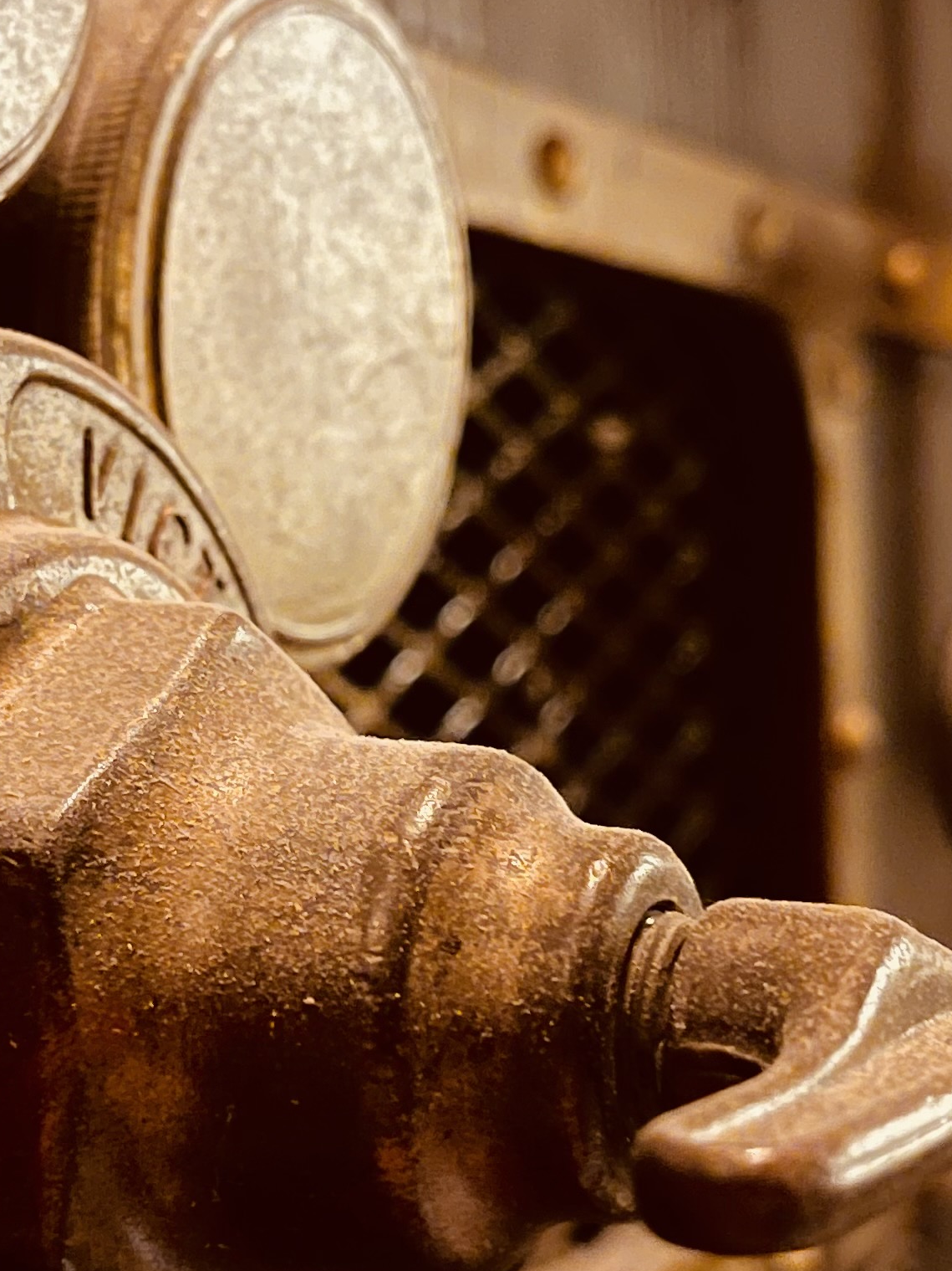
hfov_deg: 21.2
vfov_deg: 28.2
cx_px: 336
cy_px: 694
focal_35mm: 69
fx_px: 2531
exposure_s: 1/12
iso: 640
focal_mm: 5.1
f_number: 1.6
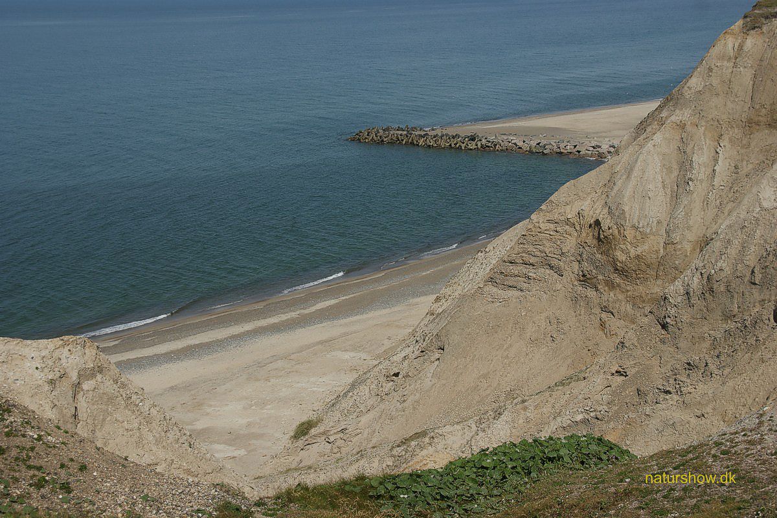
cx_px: 388
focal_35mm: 52
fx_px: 1133
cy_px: 259
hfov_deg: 37.9
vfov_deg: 25.7
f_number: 6.3
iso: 100
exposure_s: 1/1000
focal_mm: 35
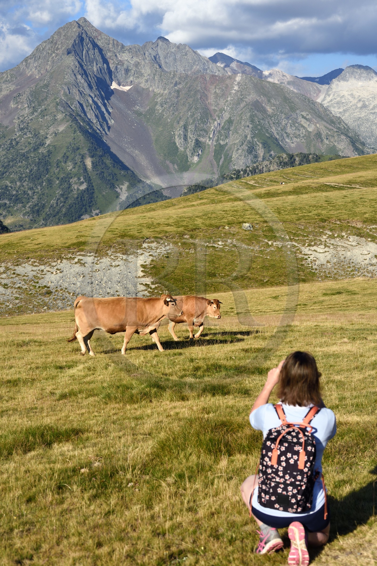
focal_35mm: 70
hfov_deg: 19.4
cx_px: 188
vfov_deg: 28.9
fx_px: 1101
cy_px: 283
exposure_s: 1/400
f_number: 8
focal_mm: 70
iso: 200
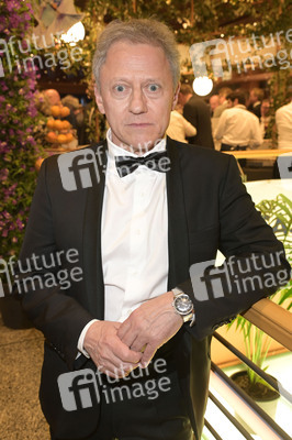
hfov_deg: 35.0
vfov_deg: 50.7
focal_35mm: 38
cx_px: 146
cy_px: 220
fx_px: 463
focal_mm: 38
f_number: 5.6
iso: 2500
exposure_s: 1/40
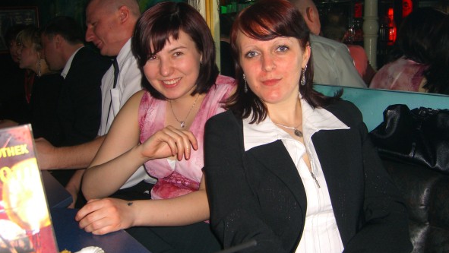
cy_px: 110
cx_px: 226
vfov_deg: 28.4
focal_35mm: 42
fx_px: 500
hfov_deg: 48.3
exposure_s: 1/60
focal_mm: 7.9
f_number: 2.8
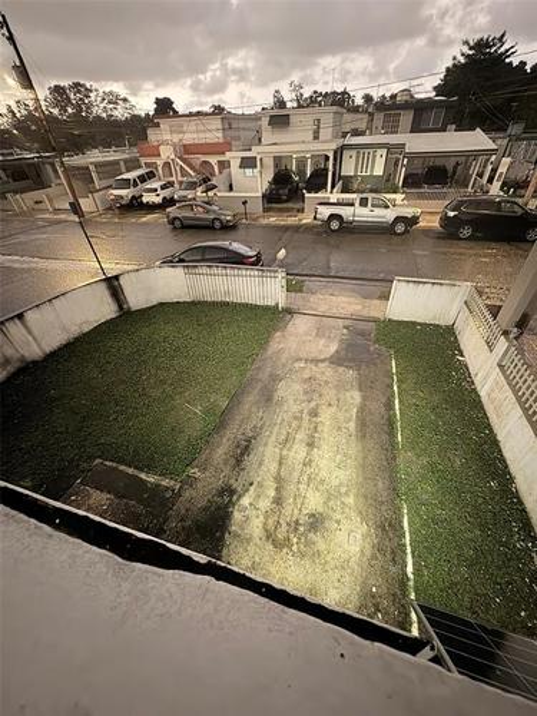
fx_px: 290
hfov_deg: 85.7
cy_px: 358
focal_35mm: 14
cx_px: 268
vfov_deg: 102.1
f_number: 2.2
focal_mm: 2.22
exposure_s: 1/13
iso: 800
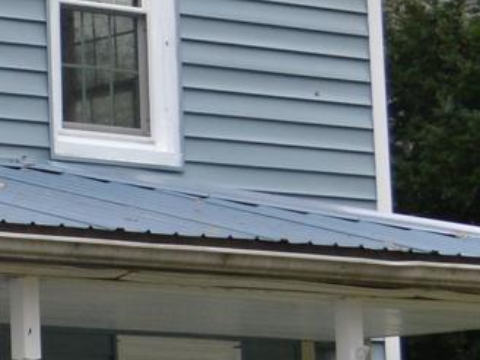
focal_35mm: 215
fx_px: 2982
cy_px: 71
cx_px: -467
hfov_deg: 8.7
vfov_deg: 6.9
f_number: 4
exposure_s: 1/60
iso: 450
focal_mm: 24
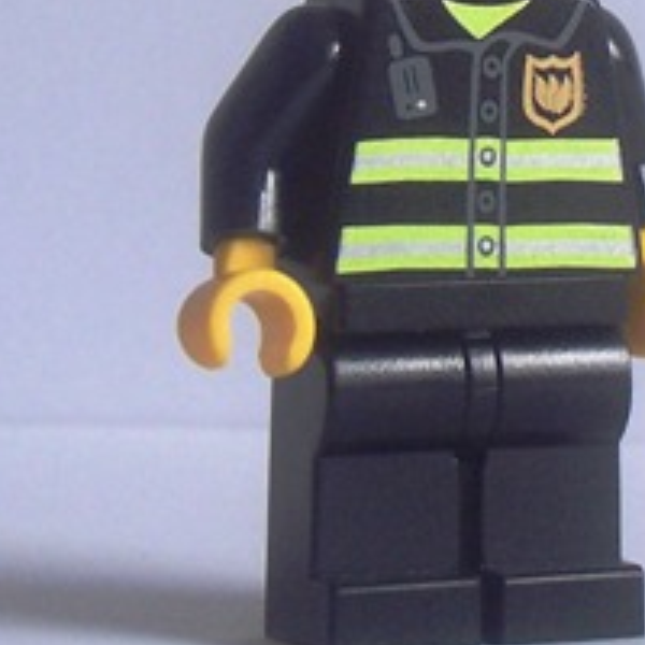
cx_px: 506
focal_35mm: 187
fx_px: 3942
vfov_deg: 9.3
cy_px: -19
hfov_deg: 9.3
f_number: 3.4
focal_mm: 8.6
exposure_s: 1/45
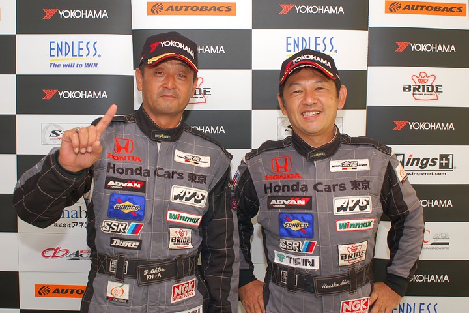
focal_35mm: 36
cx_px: 234
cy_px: 156
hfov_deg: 53.1
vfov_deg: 36.9
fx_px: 469
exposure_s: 1/60
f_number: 4
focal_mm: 24
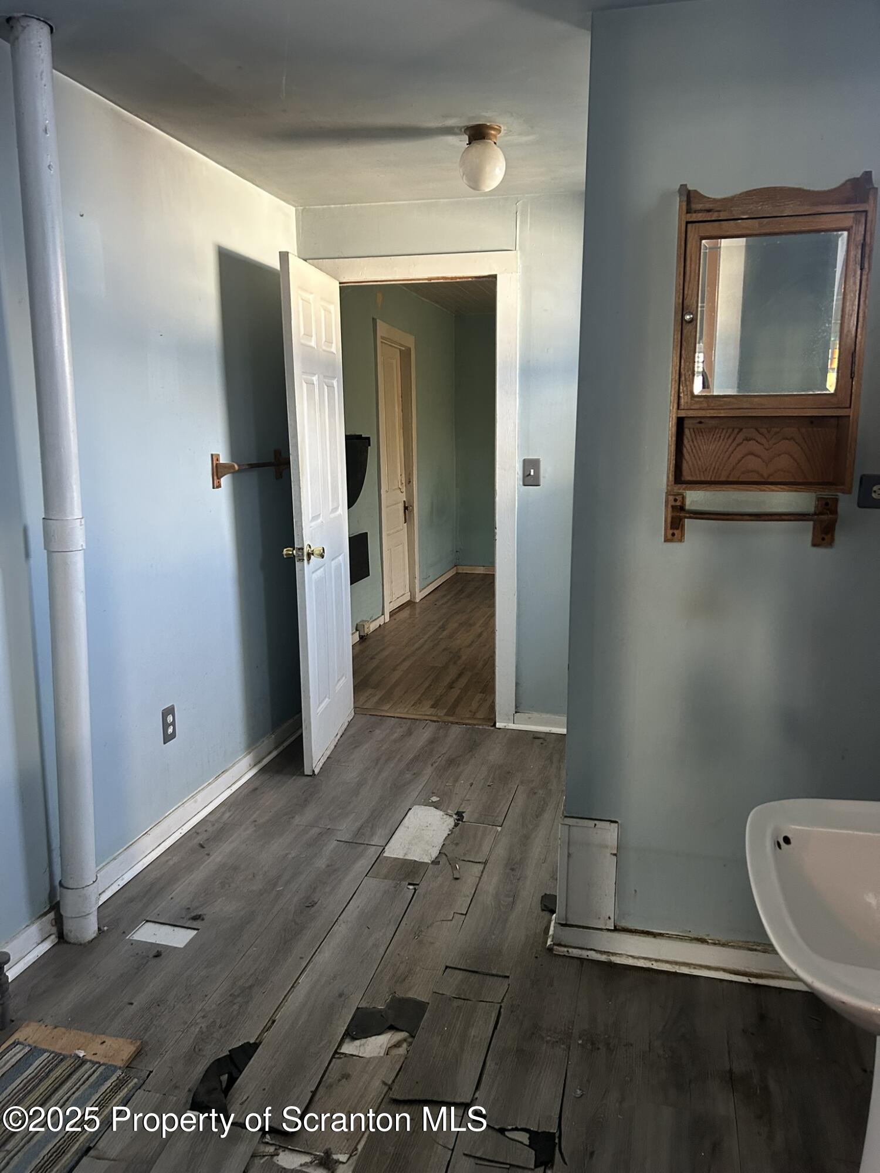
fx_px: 881
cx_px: 440
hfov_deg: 53.1
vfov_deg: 67.3
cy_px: 586
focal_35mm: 26
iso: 250
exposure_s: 1/60
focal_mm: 5.7
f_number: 1.5
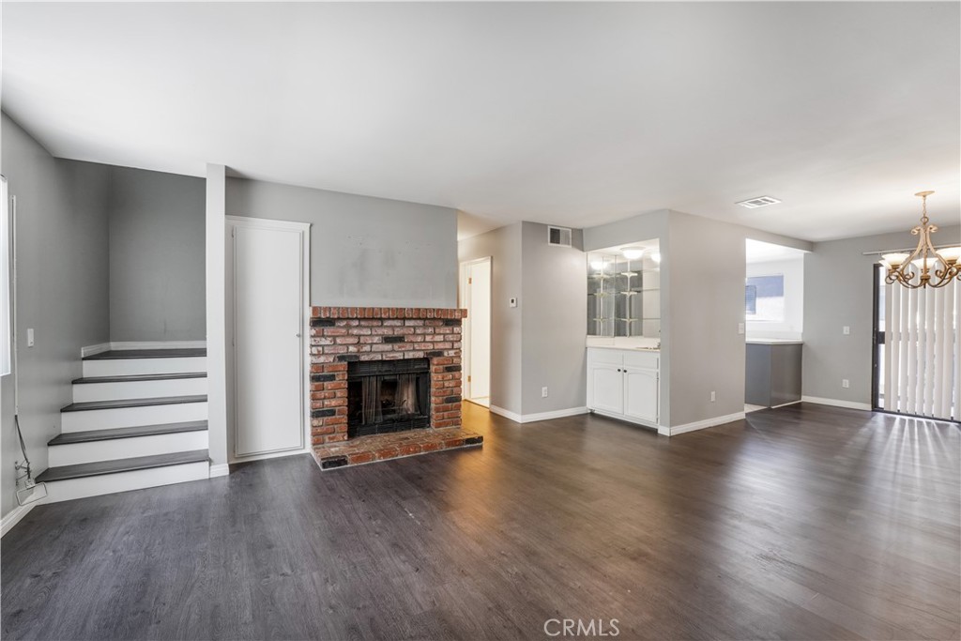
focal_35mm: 15
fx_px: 400
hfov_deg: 100.4
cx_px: 480
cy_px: 320
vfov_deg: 77.3
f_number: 8
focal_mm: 10
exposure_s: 1/160
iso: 400
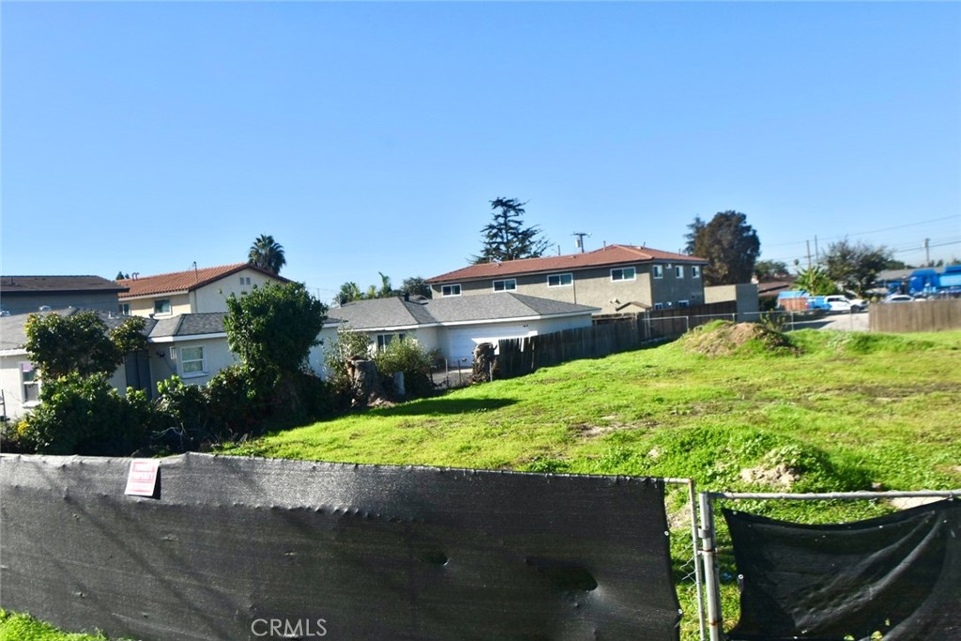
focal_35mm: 30
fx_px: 801
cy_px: 320
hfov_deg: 61.9
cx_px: 480
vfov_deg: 43.6
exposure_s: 1/400
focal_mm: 20
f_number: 10
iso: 200
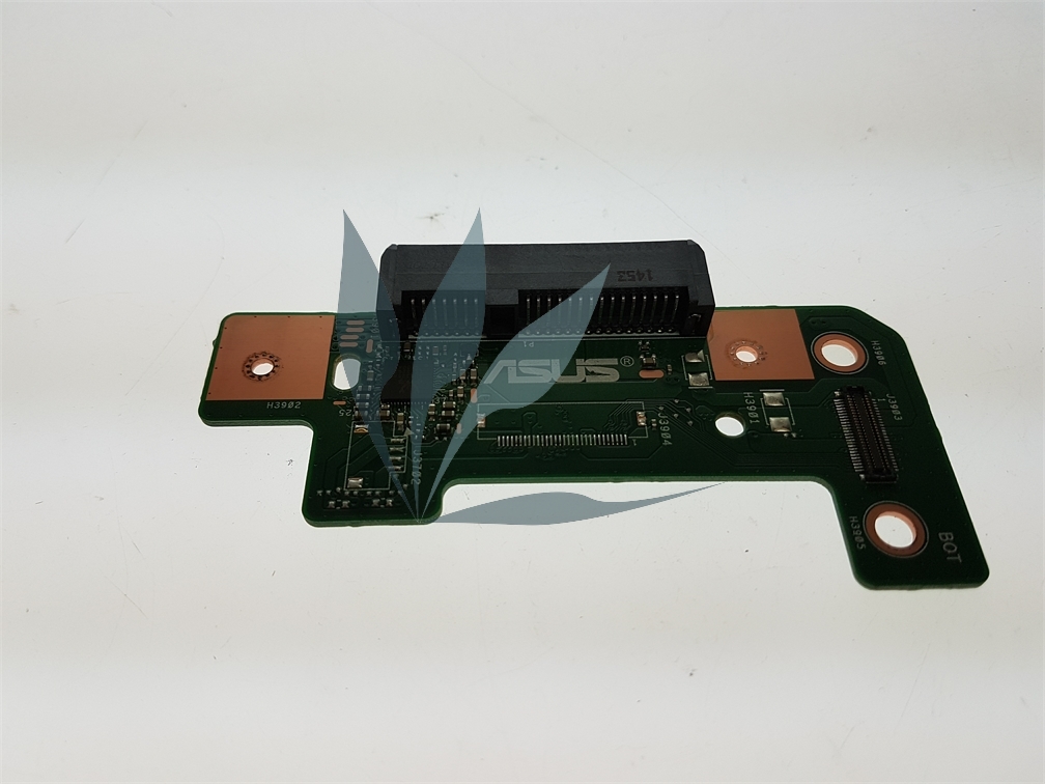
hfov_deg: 67.3
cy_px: 392
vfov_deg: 53.1
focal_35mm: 26
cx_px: 522
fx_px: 785
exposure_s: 1/491
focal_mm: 4.2
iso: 40
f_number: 1.7
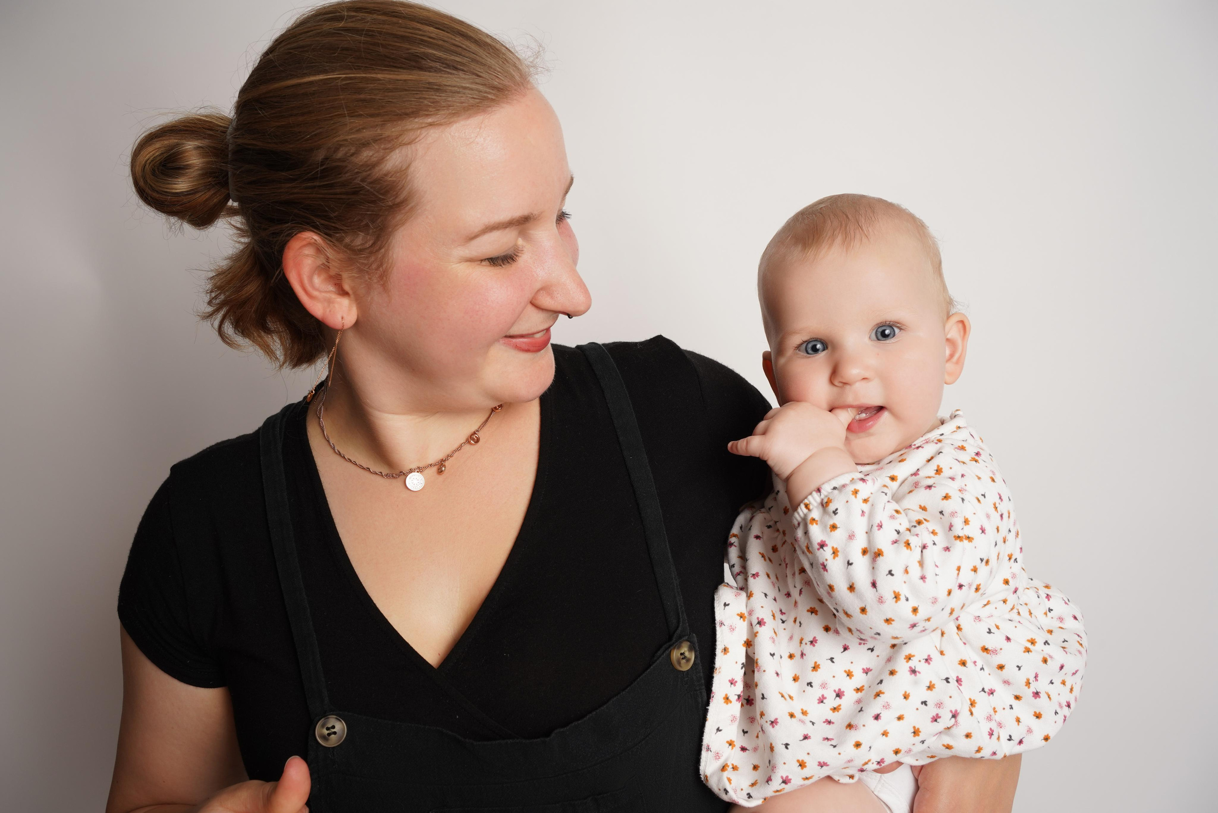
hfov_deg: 54.4
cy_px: 406
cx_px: 609
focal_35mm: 35
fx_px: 1184
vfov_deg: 37.9
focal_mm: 35
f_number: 10
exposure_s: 1/200
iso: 250
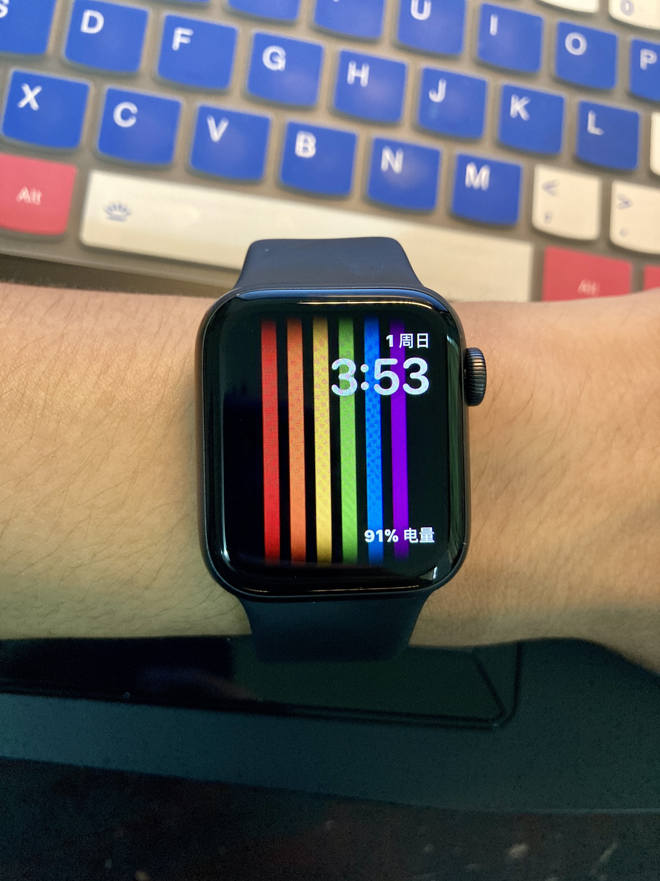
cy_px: 440
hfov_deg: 49.7
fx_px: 712
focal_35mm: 28
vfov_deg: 63.4
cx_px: 330
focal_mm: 3.99
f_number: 1.8
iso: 320
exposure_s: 1/33
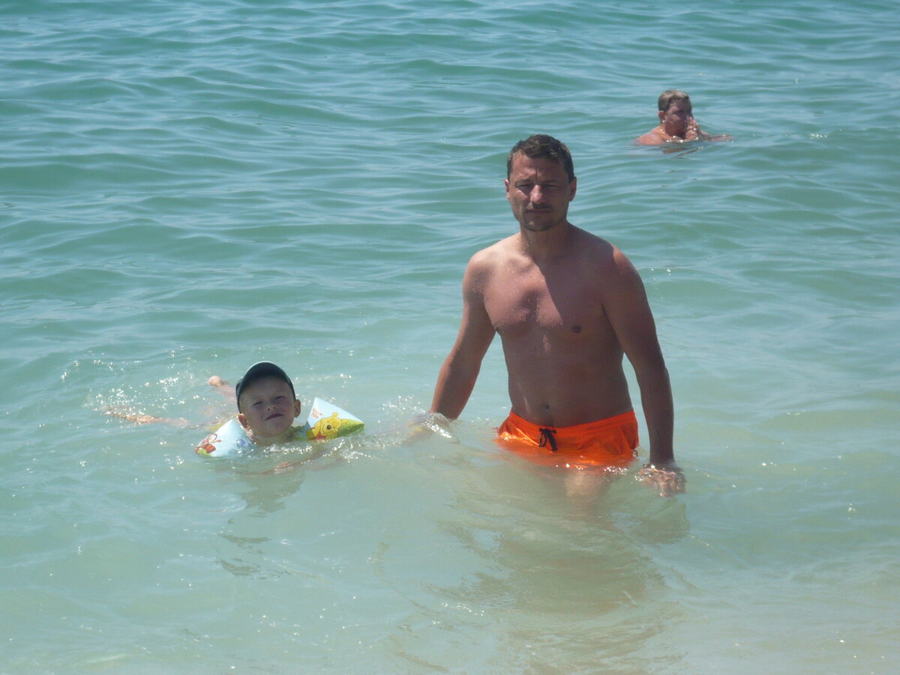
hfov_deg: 16.4
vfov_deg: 12.3
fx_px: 3120
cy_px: 338
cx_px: 450
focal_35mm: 120
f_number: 5.6
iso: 100
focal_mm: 16.4
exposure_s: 1/400
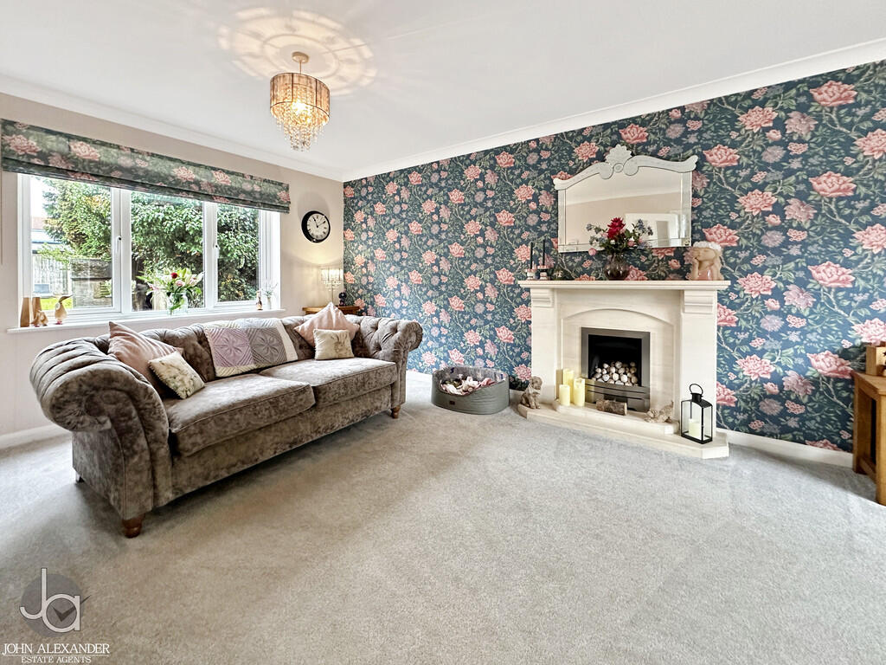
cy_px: 332
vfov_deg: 85.7
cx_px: 443
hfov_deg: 102.1
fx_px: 358
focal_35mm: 14
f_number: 2.2
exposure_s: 1/50
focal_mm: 2.22
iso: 400
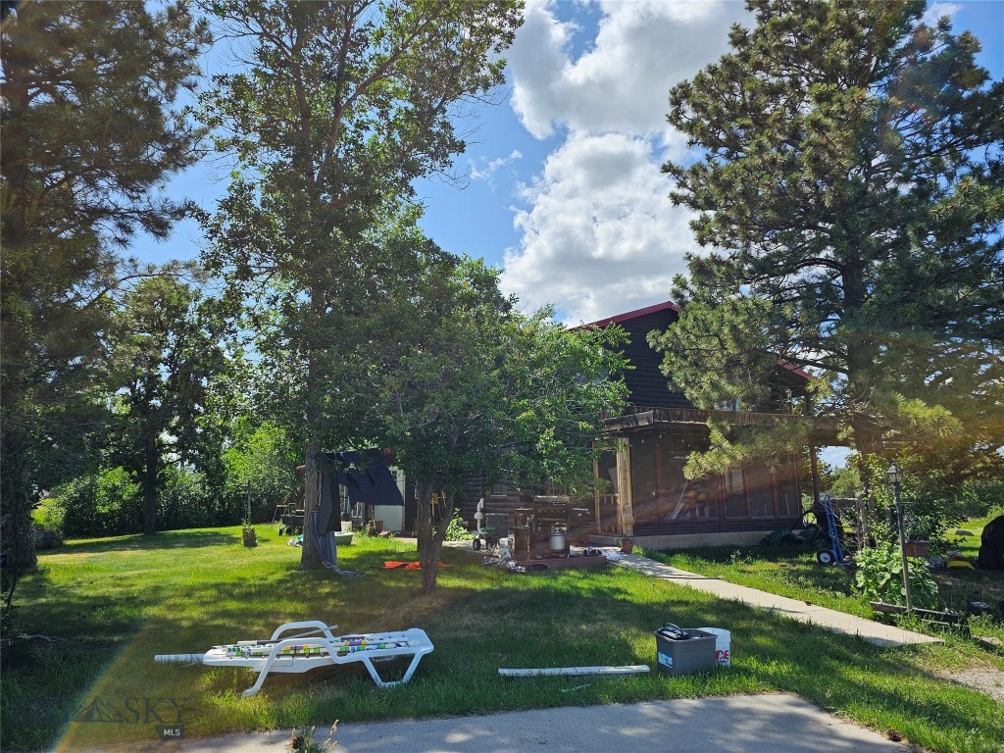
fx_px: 667
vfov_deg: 58.9
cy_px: 376
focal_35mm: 23
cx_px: 502
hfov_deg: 73.9
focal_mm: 6.3
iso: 10
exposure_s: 1/705
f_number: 1.7
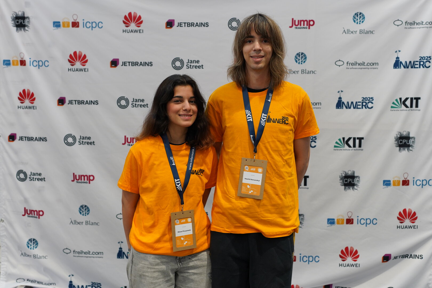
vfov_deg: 27.0
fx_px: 600
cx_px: 216
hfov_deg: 39.6
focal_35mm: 50
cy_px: 144
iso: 640
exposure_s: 1/100
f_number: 2.8
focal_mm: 50
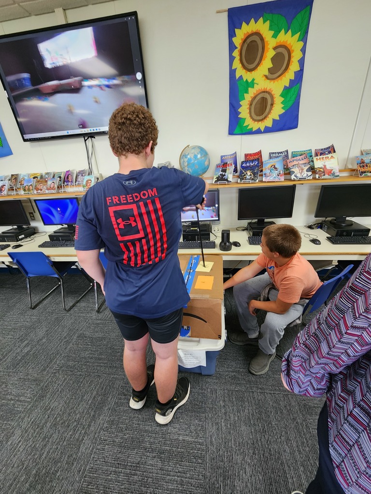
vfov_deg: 106.2
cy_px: 247
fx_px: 186
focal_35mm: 13
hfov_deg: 89.9
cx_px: 186
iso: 320
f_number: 2.2
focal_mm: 2.2
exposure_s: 1/40
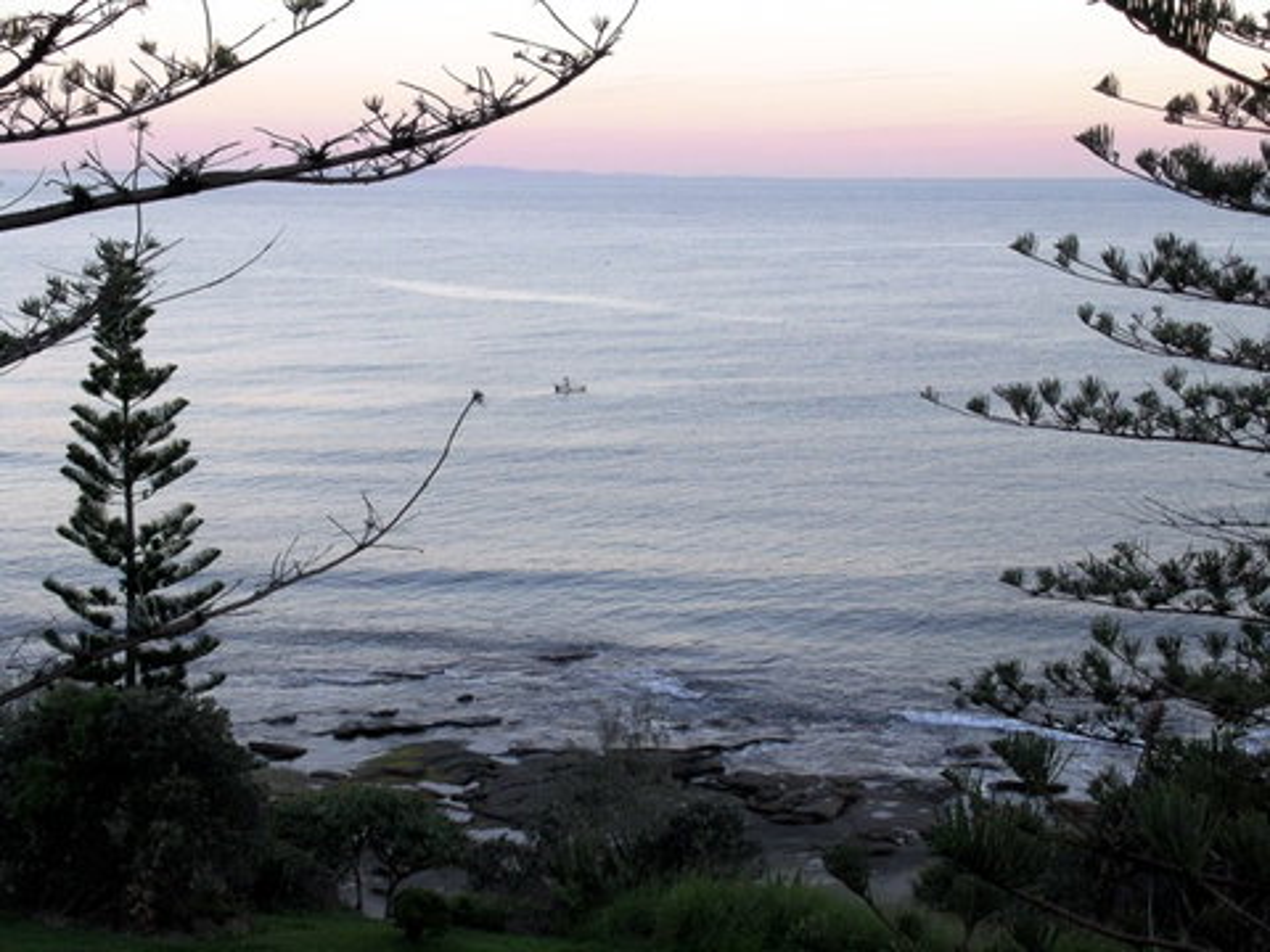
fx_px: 2238
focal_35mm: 61
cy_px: 476
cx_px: 635
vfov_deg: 24.0
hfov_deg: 31.7
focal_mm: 12.6
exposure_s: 1/60.3
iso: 50
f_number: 4.2
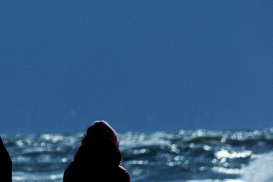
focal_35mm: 1072
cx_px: 21
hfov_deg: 1.9
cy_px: 180
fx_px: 8131
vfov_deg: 1.3
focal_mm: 300
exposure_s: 1/800
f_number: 11
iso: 400
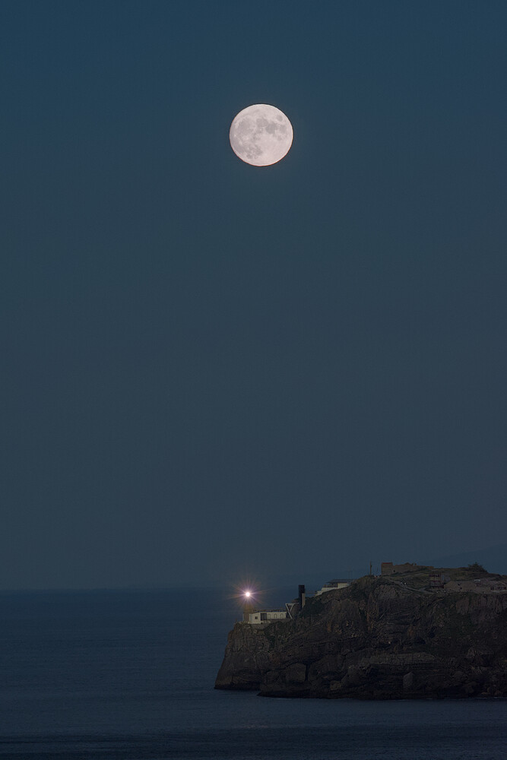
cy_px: 380
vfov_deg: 6.2
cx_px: 254
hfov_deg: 4.2
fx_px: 6968
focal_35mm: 330
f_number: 8
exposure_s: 1/100
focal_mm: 220
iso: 500
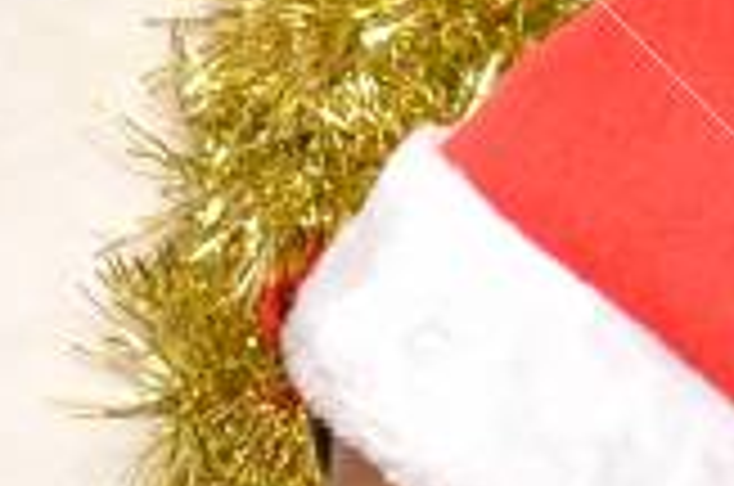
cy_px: 1145
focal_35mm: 526
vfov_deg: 2.6
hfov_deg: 3.9
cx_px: -585
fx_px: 10704
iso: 100
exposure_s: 1/320
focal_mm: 44
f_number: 4
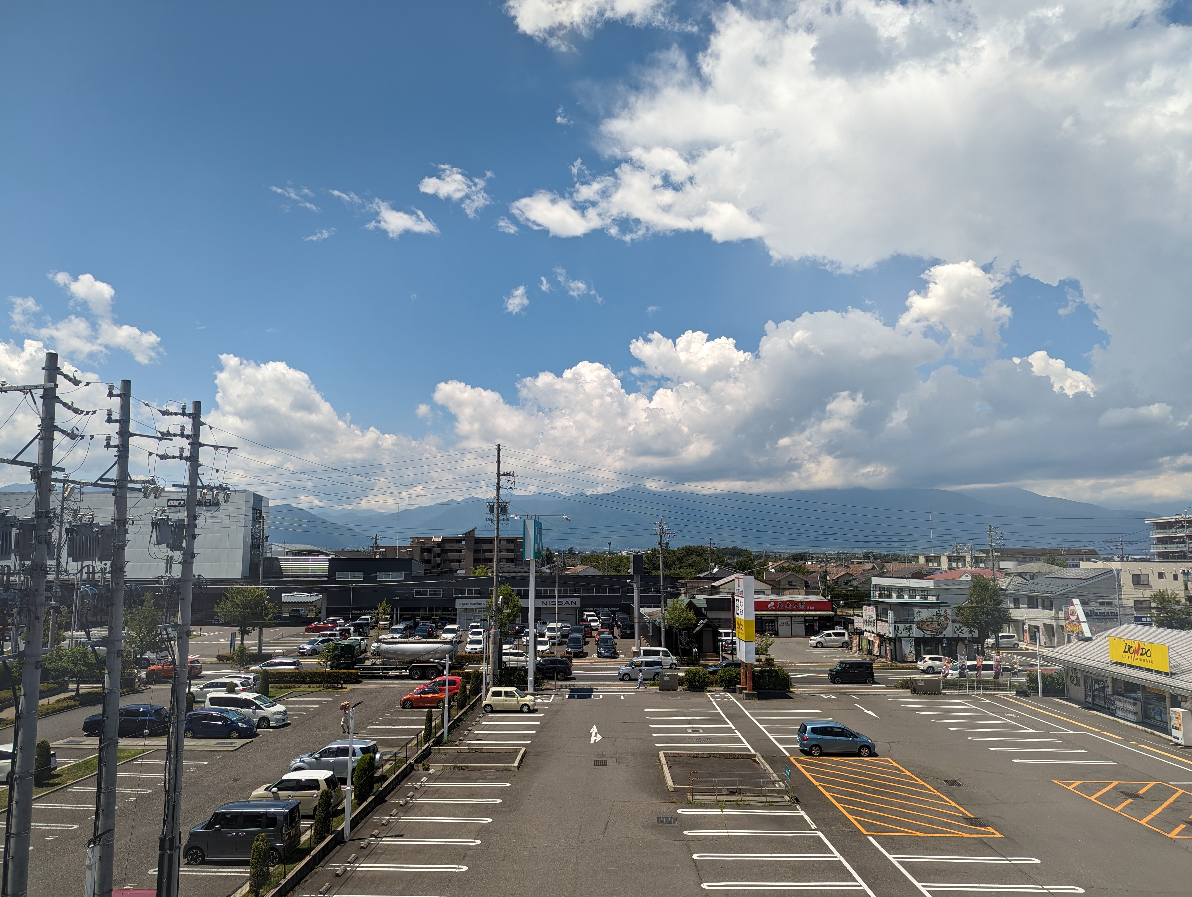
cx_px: 596
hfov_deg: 71.5
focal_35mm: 24
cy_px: 448
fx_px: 828
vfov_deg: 56.9
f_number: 1.85
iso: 41
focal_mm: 6.81
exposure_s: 1/735
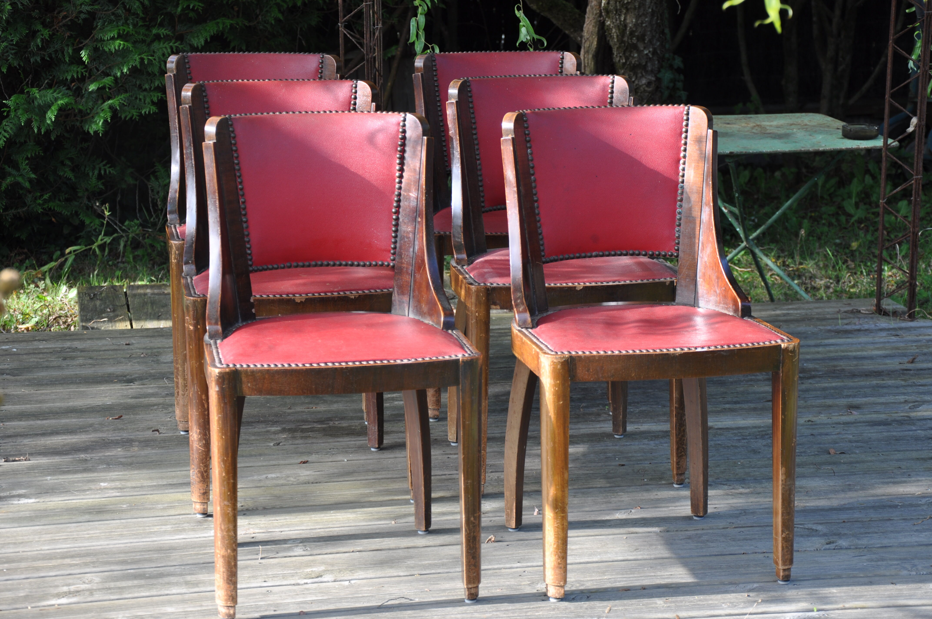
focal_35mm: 78
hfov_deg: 26.0
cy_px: 310
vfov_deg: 17.4
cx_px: 466
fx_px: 2017
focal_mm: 52
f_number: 5
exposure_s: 1/90
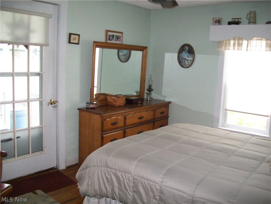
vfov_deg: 41.8
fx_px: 266
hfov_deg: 54.0
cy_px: 102
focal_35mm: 34
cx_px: 136
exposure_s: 1/60
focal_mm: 6.1
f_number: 2.7
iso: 160
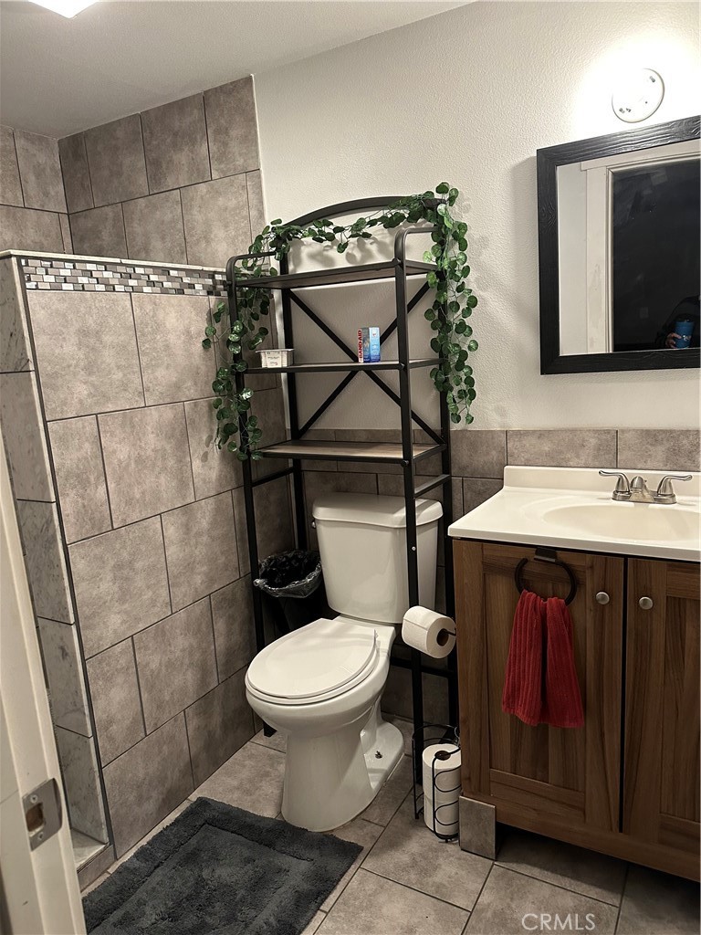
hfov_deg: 56.8
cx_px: 350
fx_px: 648
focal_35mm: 24
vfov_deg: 71.6
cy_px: 468
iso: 400
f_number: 1.78
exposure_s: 1/60
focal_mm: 6.86
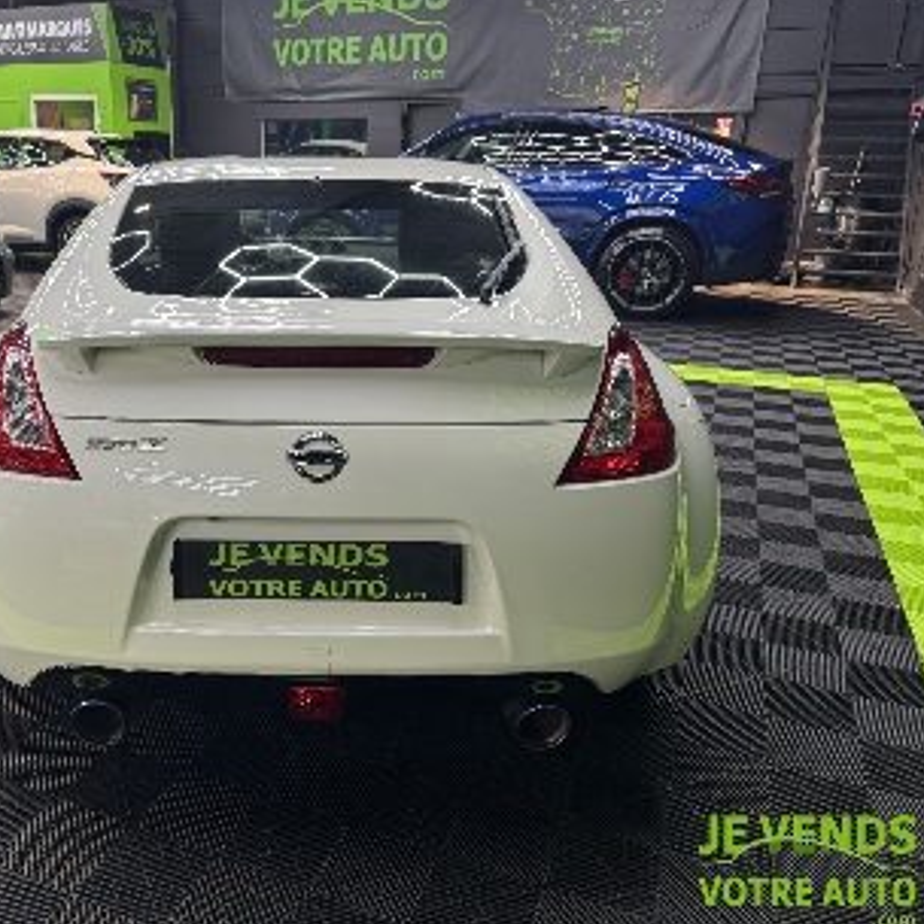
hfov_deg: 54.4
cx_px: 301
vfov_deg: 55.6
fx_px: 876
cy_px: 456
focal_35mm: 29
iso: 160
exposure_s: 1/100
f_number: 1.78
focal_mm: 6.76
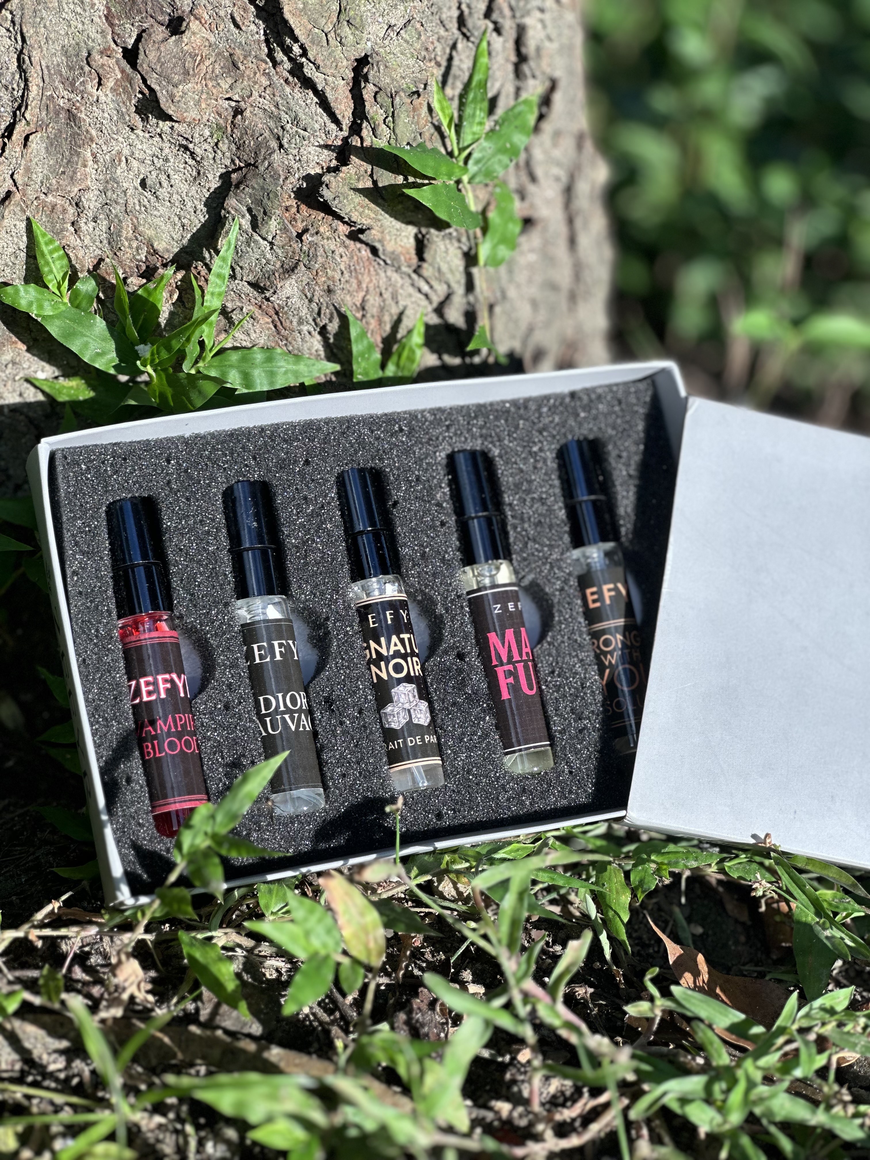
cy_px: 580
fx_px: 2580
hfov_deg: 19.1
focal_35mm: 77
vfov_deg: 25.3
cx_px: 435
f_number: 2.8
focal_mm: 9
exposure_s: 1/129
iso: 20
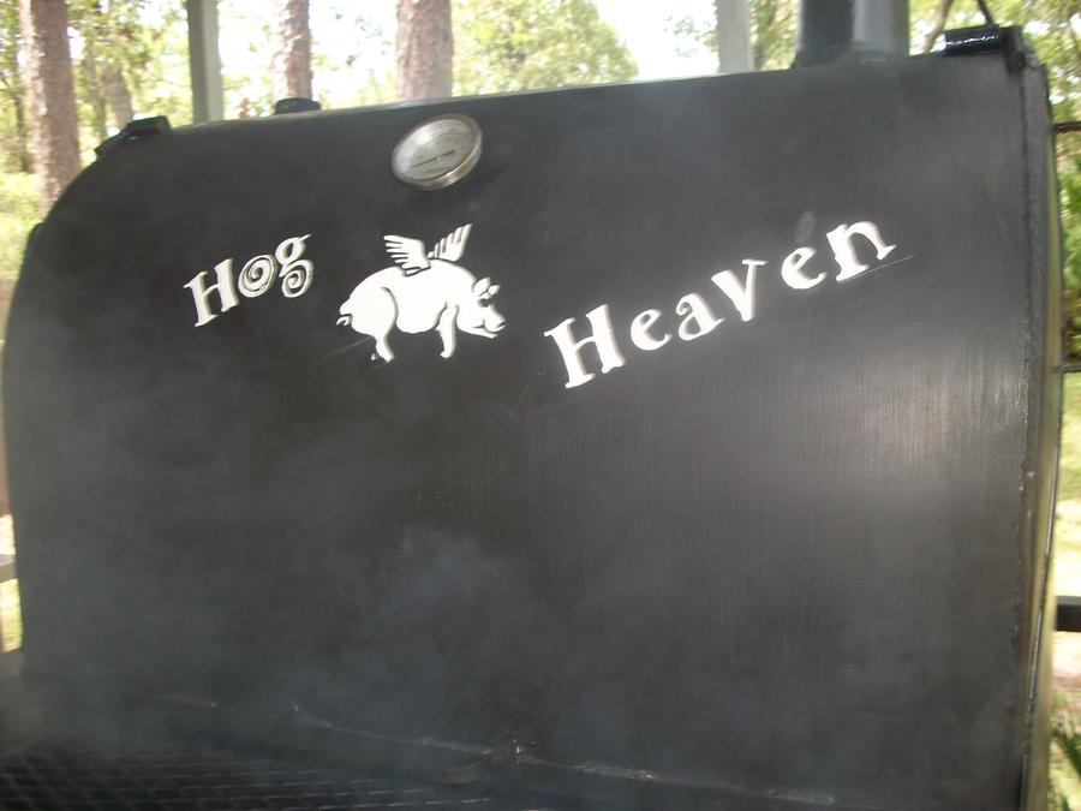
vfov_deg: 44.2
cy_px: 406
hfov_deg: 56.8
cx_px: 540
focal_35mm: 32
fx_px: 999
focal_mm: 5.7
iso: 80
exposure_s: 1/60
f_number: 2.9
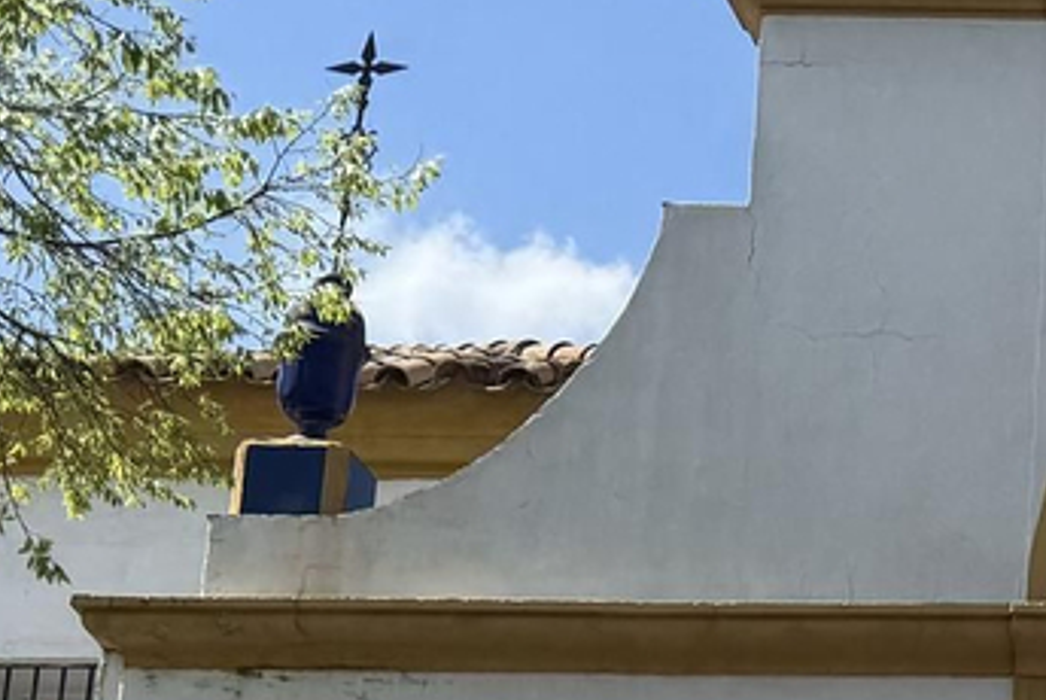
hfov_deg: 15.8
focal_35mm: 116
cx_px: 1688
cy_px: 785
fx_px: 3373
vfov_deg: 11.6
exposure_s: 1/3425
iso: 80
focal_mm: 6.76
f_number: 1.78
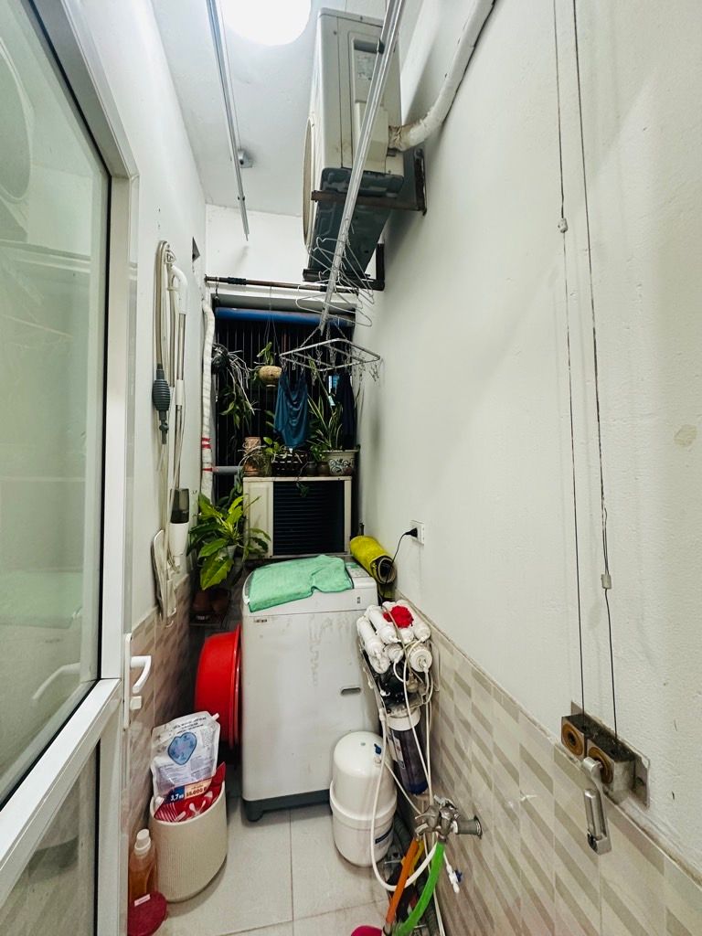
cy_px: 468
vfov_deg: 102.1
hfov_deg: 85.7
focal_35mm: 14
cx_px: 351
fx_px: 379
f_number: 2.2
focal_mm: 2.22
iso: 400
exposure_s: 1/50
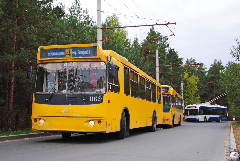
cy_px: 80
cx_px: 120
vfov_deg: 29.9
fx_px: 300
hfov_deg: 43.6
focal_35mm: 45
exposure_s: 1/40
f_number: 22
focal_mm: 30
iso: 800
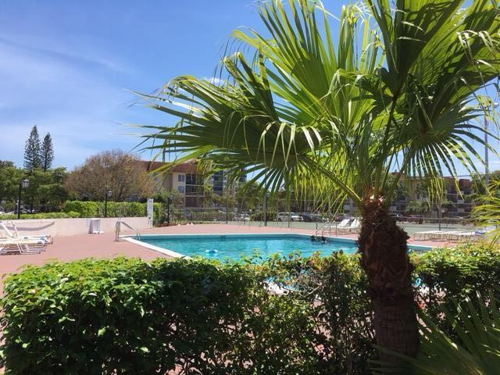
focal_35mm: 29
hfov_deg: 61.7
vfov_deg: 48.2
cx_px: 250
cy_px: 188
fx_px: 419
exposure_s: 1/1350
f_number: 2.2
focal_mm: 4.15
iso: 25
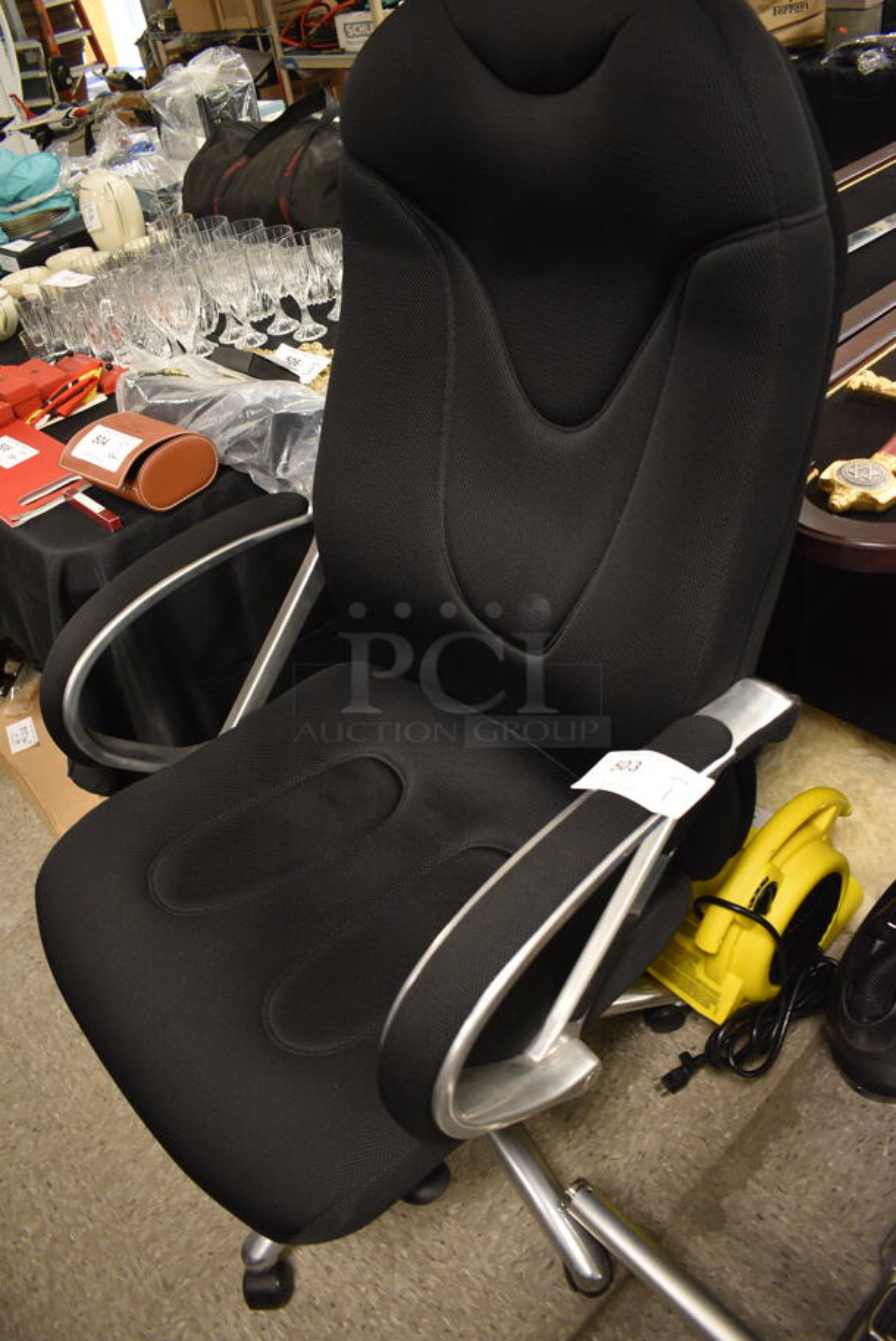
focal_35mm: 27
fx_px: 1006
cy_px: 670
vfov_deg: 67.3
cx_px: 448
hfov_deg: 48.0
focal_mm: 18
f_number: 3.5
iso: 1400
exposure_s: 1/30
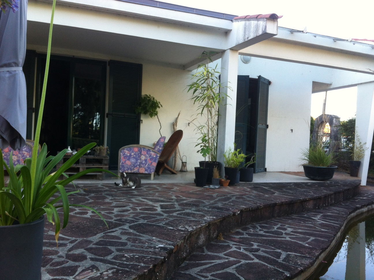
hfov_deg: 52.7
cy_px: 140
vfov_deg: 40.6
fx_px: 378
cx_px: 187
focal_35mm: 35
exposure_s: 1/100
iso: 100
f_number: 2.8
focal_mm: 3.85
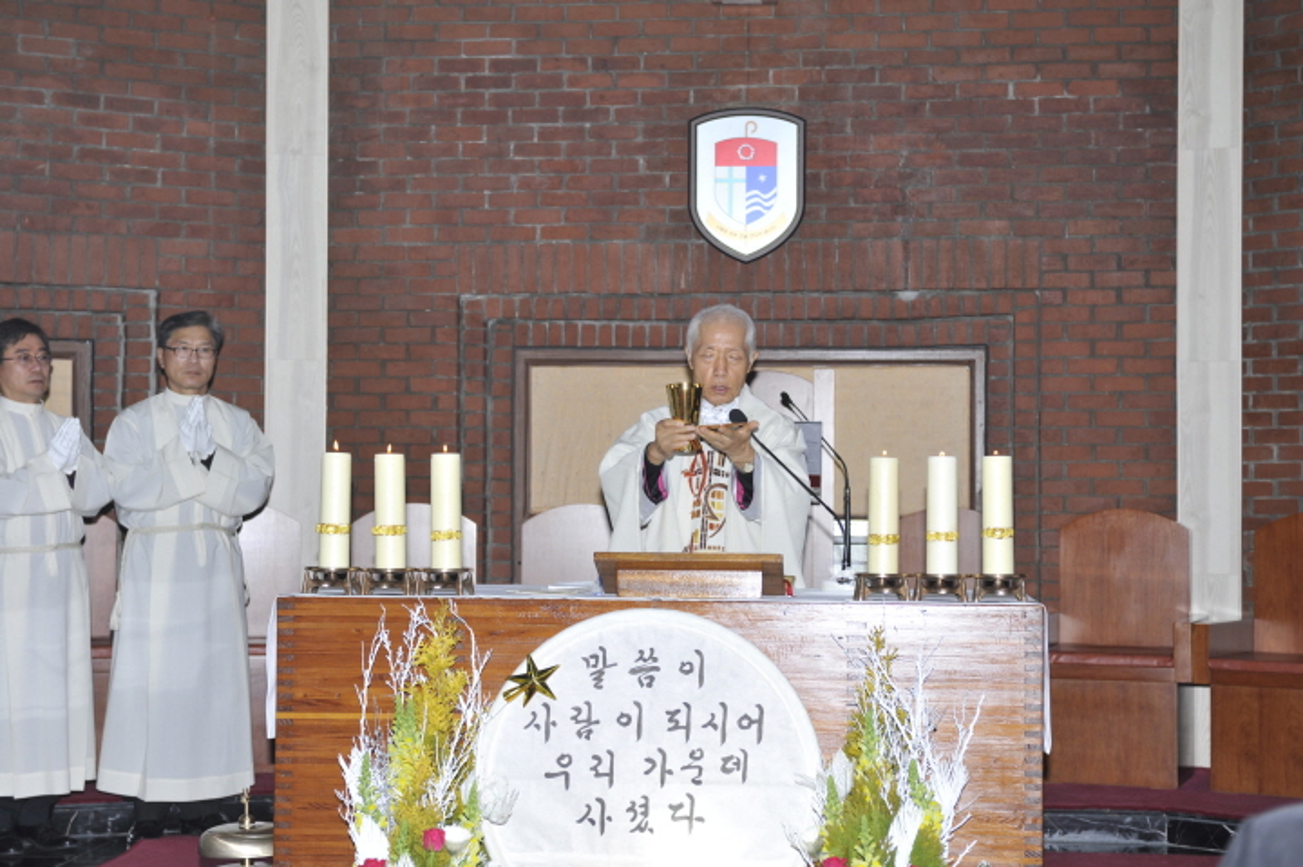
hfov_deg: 28.9
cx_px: 652
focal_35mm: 70
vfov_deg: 19.4
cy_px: 434
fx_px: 2532
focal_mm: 70
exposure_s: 1/60
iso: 200
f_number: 5.6
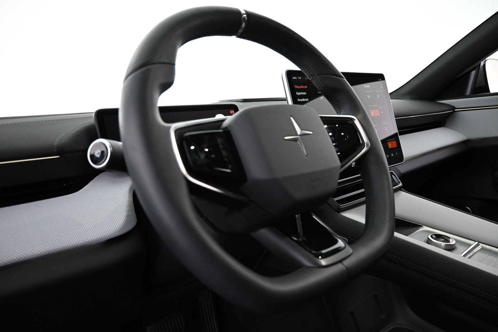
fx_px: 332
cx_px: 249
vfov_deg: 53.1
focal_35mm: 24
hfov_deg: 73.7
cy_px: 166
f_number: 3.5
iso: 1600
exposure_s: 1/30
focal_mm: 16
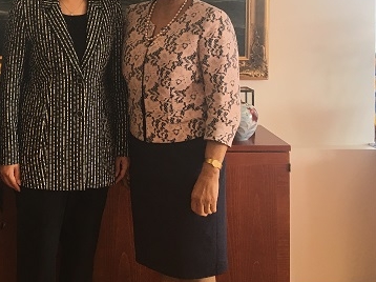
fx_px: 651
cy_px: 28
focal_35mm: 60
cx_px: 78
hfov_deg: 31.4
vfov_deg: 23.7
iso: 25
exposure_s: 1/33
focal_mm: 4.15
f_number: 2.2
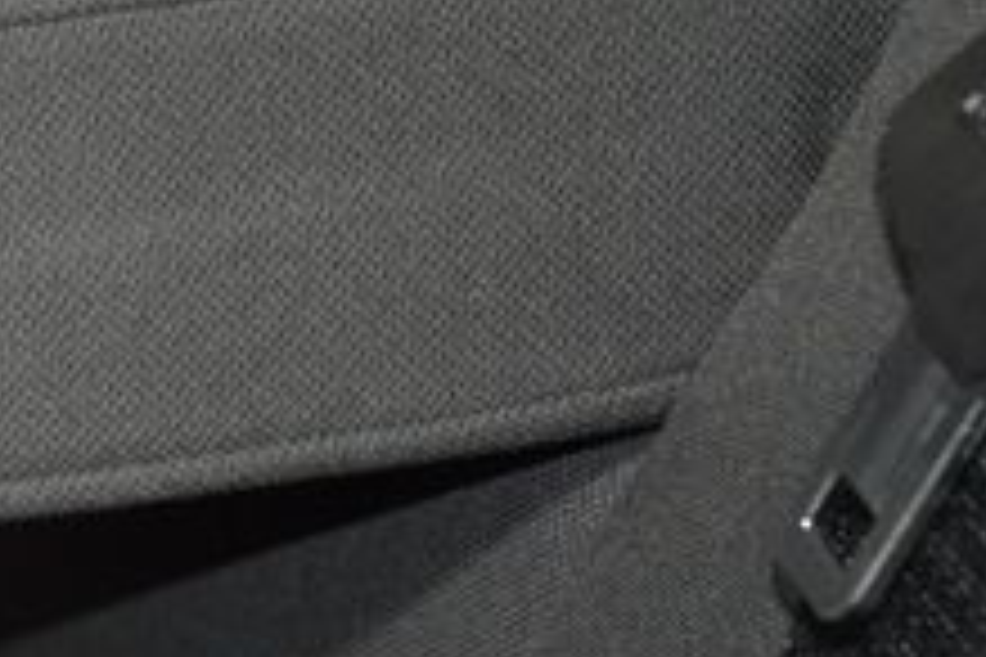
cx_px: -441
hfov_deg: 9.9
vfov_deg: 6.8
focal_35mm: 202
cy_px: 16
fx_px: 5532
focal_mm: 46
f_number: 4.5
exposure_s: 1/25
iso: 2500
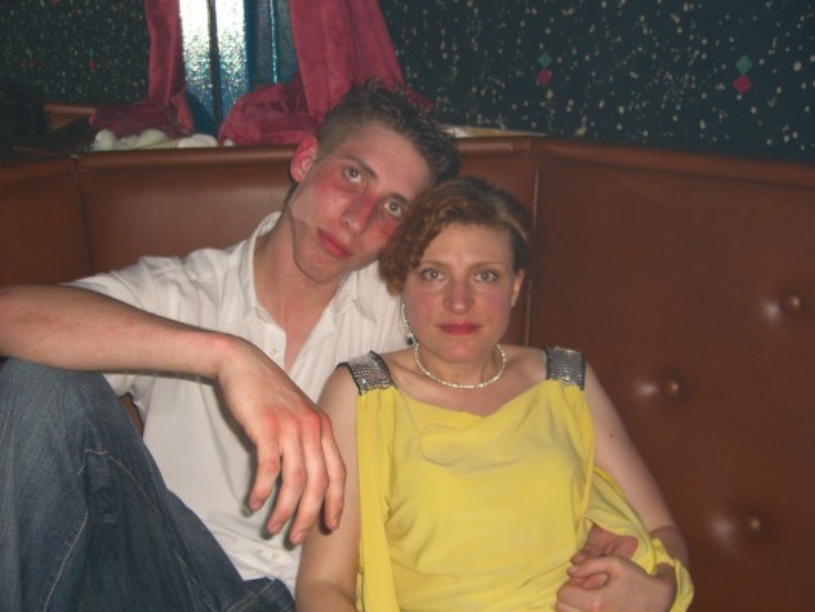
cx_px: 369
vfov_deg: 33.6
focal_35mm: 43
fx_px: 1013
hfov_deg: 43.8
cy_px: 344
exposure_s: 1/60
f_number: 2.8
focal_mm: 7.9
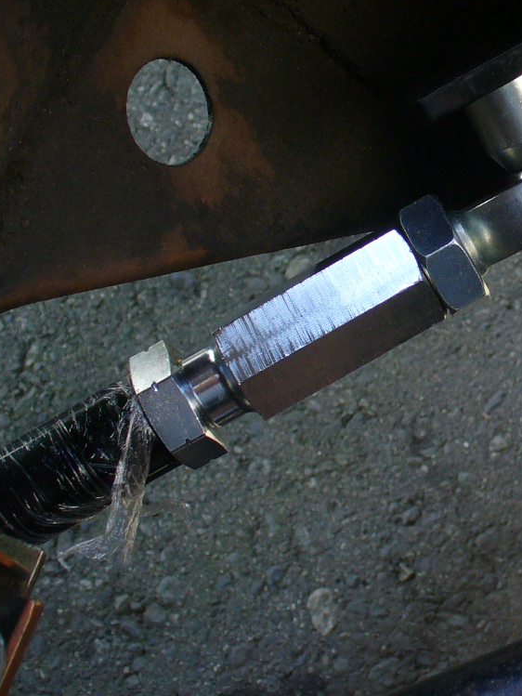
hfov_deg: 18.0
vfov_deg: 24.6
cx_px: 572
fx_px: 1588
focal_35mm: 79
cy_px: 257
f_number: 2.8
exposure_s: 1/80
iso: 80
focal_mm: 6.1
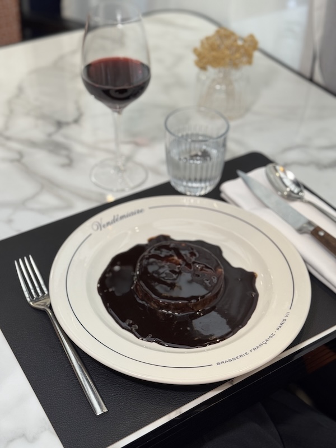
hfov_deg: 30.3
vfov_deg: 39.7
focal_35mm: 48
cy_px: 224
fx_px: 621
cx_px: 168
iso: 64
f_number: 1.78
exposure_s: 1/50
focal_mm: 6.76
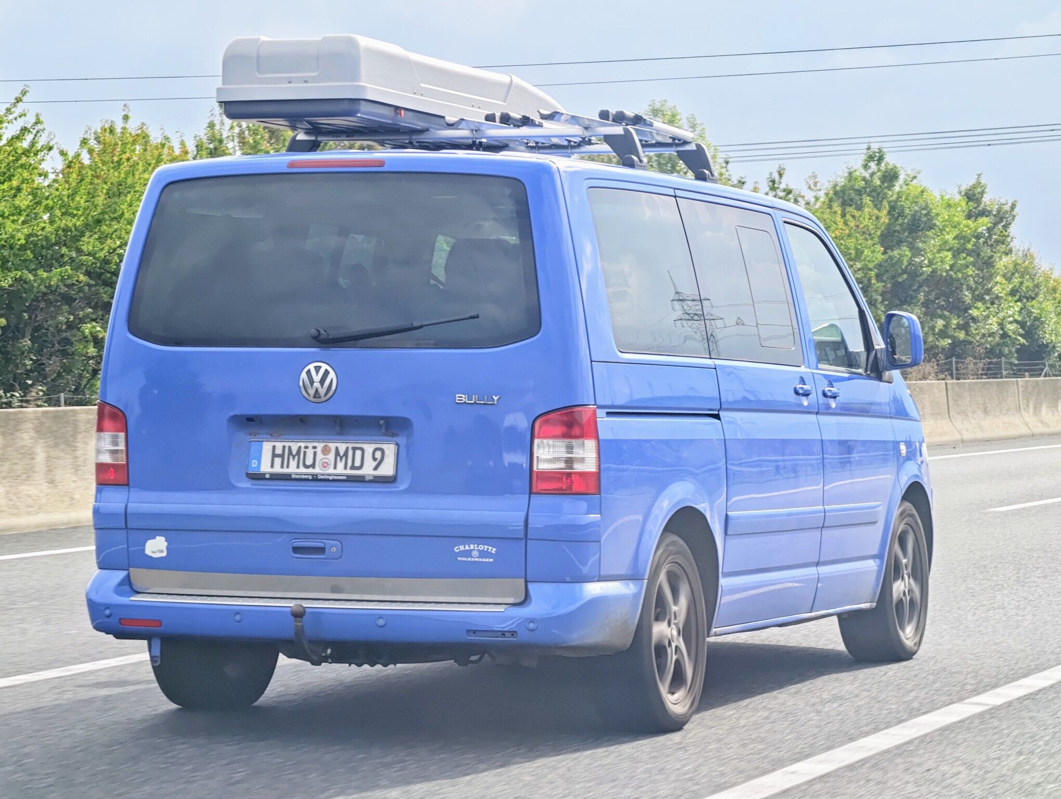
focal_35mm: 85
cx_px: 530
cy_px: 400
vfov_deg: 17.4
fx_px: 2609
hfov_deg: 23.0
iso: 90
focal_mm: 22.5
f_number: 2.3
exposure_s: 1/400
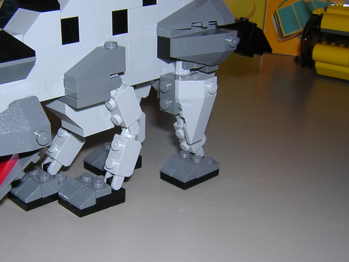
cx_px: 125
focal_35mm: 49
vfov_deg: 29.7
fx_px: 494
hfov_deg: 38.6
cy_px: 117
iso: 100
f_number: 5.2
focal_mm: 4.7
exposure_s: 1/60.1
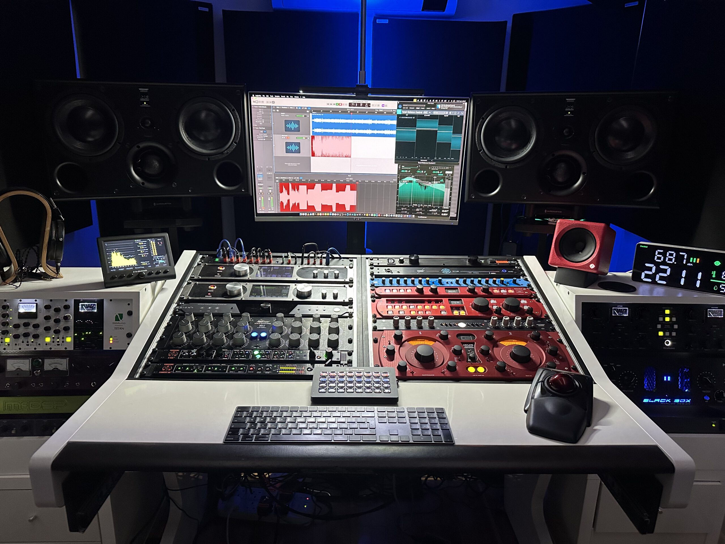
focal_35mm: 24
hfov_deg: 71.6
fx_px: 503
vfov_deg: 56.8
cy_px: 272
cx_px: 362
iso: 500
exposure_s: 1/52
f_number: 1.78
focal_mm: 6.86
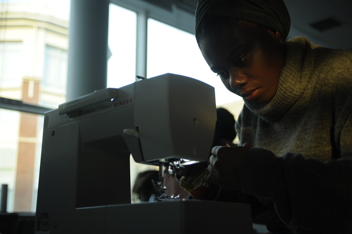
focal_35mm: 48
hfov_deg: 41.1
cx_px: 176
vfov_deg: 28.0
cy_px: 117
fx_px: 469
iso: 640
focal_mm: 48
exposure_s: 1/125
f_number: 4
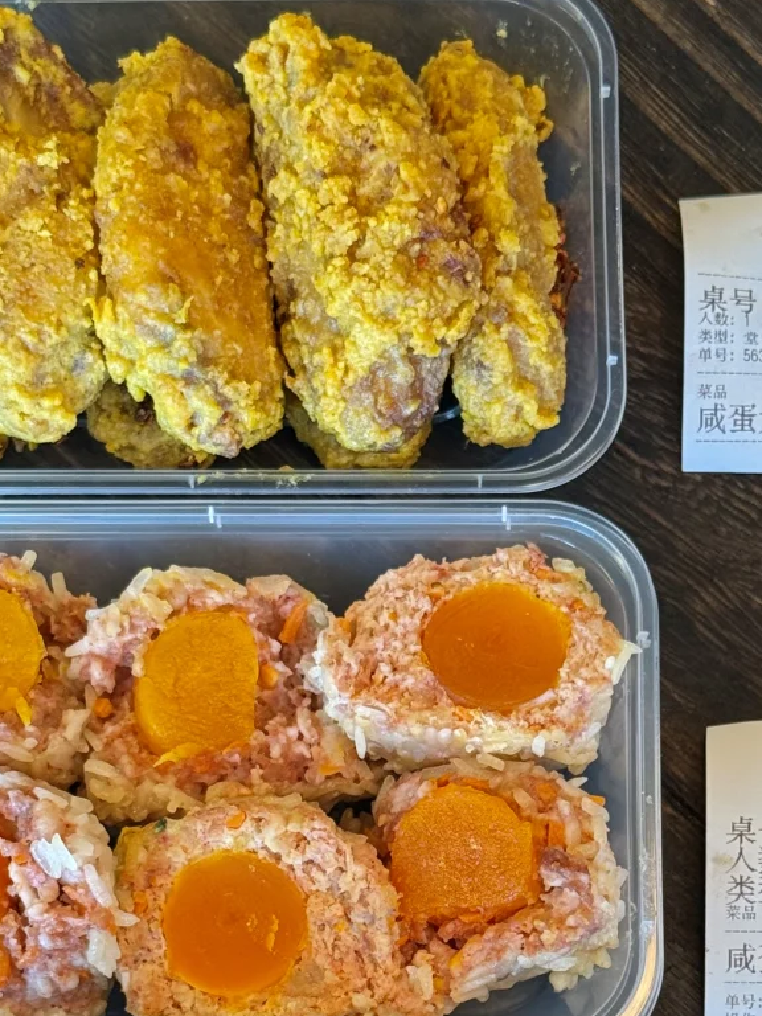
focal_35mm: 90
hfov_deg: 16.4
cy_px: 886
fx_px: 2642
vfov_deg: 21.4
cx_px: 418
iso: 100
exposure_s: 1/84
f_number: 1.78
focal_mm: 6.76
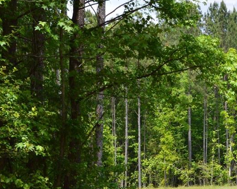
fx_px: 1466
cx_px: 287
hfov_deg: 9.1
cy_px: 108
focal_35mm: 209
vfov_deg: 7.4
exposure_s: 1/400
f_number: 11
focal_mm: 38
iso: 400
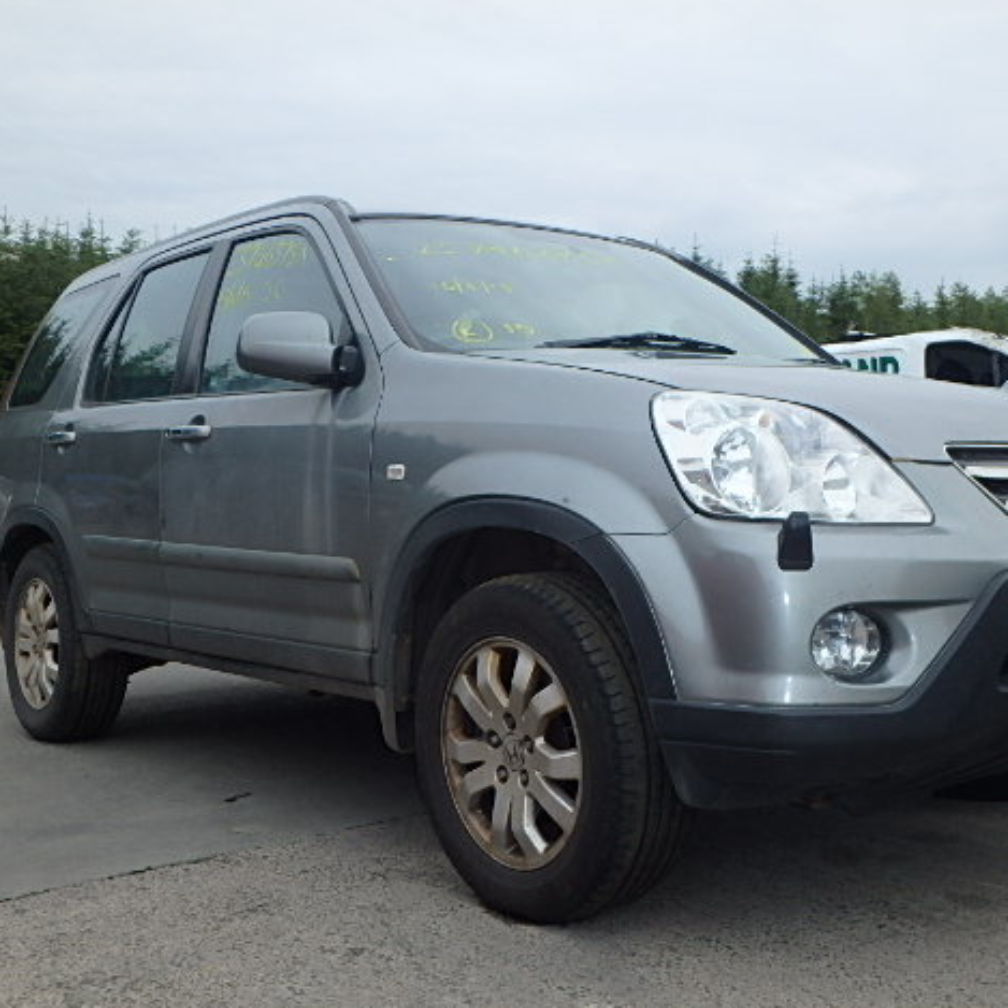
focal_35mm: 41
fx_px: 1351
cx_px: 615
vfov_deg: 40.9
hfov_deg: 40.7
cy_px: 505
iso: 125
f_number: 4.9
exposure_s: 1/320
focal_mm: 6
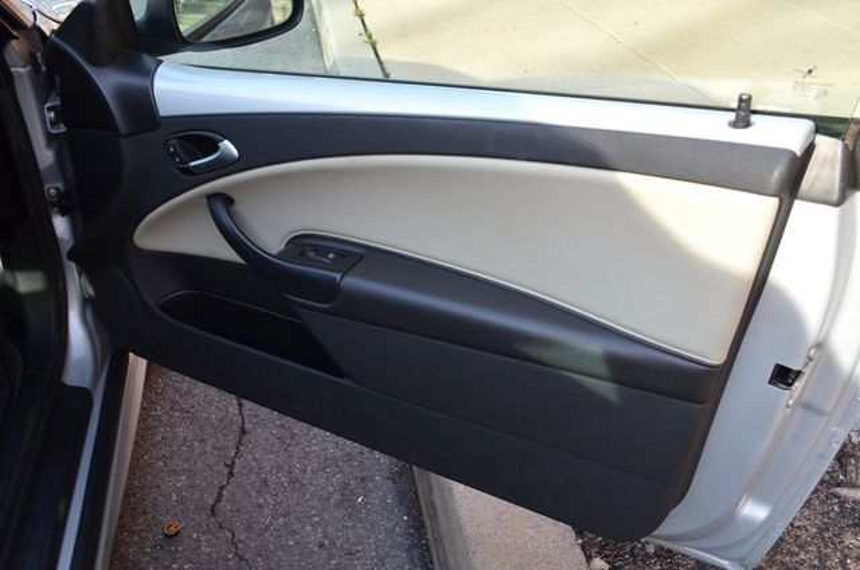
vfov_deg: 36.7
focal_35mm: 36
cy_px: 285
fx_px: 858
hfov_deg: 53.2
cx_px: 430
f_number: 5.6
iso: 250
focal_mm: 24
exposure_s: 1/125
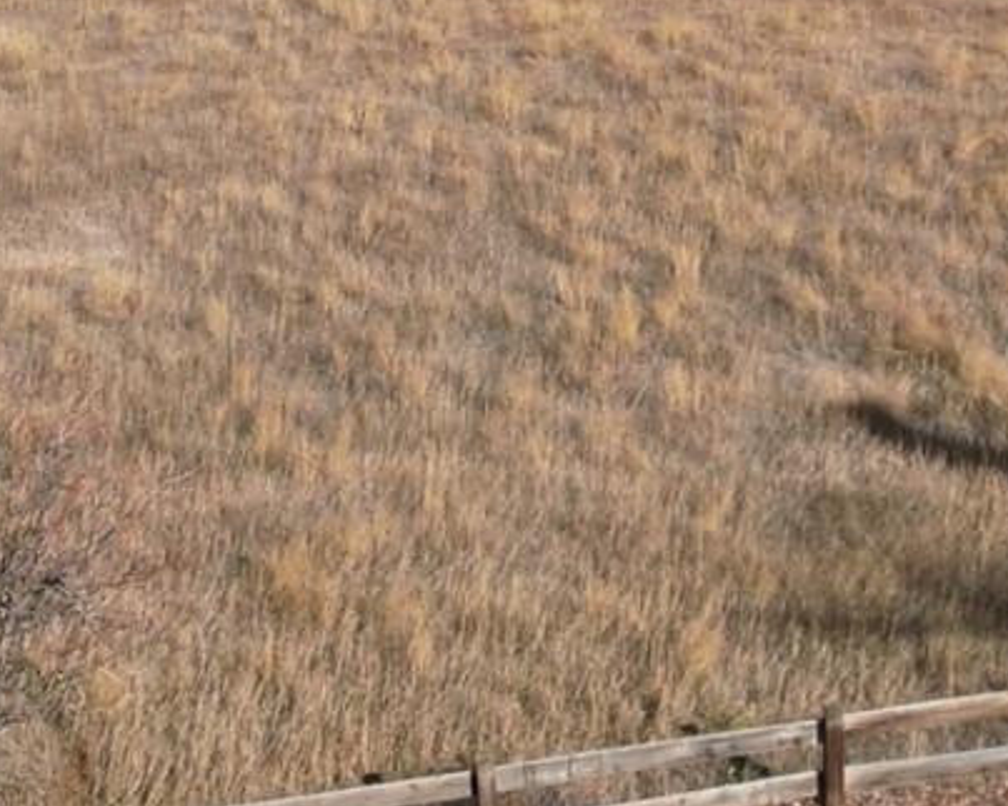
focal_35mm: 93
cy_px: -411
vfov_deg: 15.3
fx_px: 2773
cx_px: 585
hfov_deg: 20.6
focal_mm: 6.72
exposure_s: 1/3200
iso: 100
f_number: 1.7
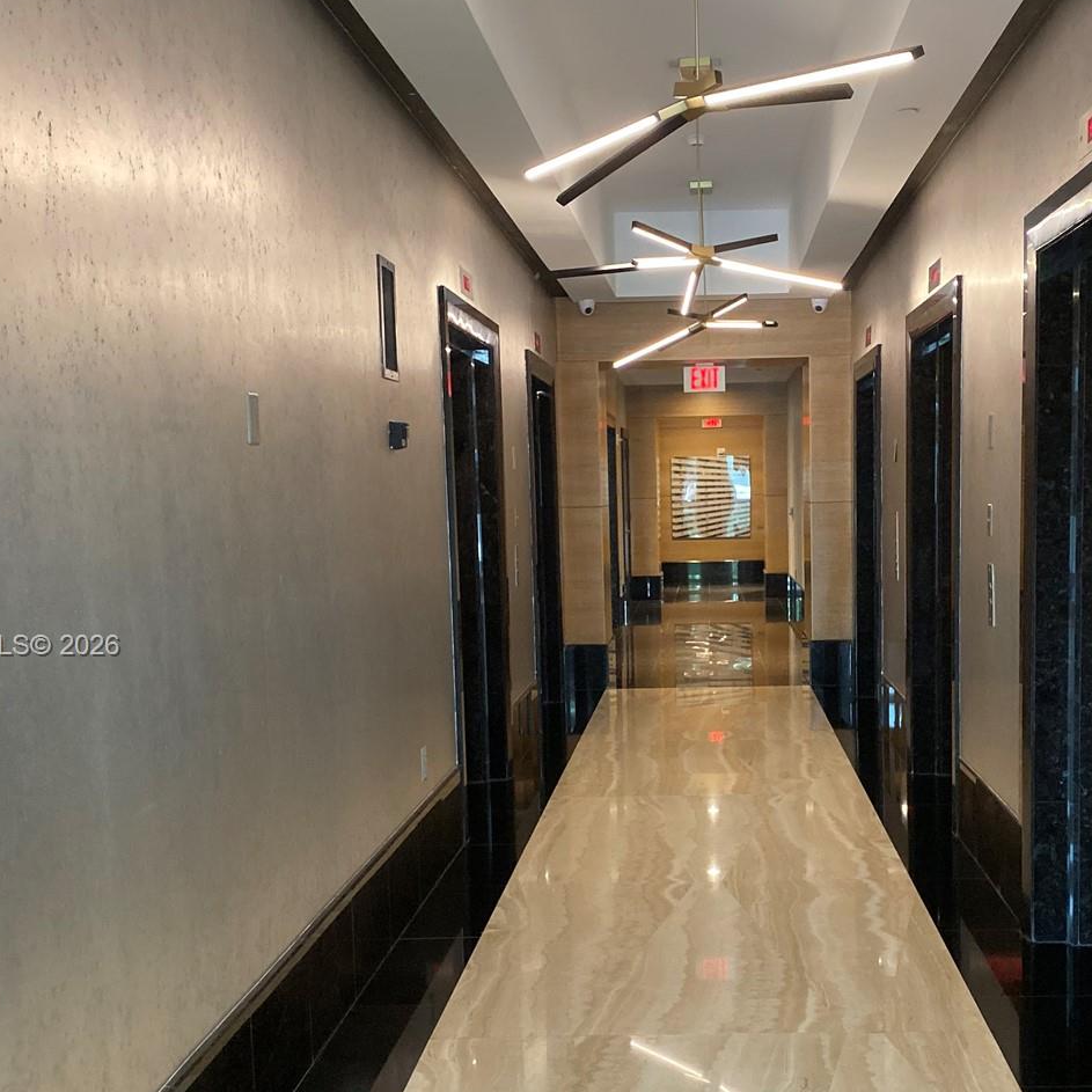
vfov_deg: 42.7
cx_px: 686
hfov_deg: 42.5
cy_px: 647
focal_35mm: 39
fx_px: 1392
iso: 320
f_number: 1.8
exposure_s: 1/40
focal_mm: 4.25
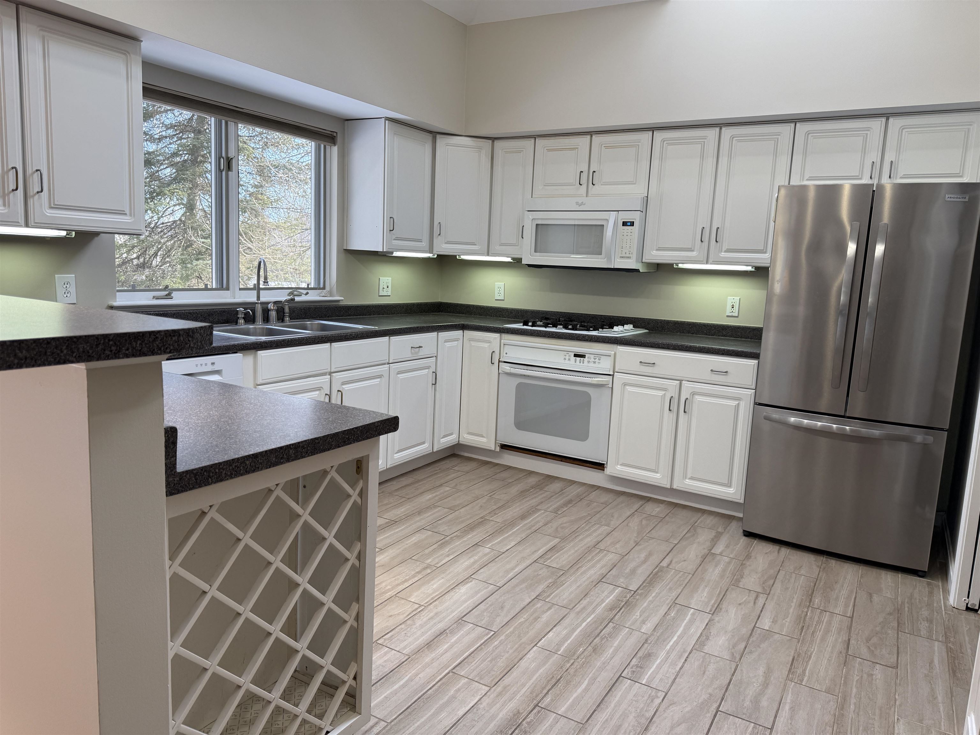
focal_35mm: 24
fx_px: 679
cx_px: 490
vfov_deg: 56.8
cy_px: 368
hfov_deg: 71.6
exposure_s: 1/253
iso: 100
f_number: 1.78
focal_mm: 6.76
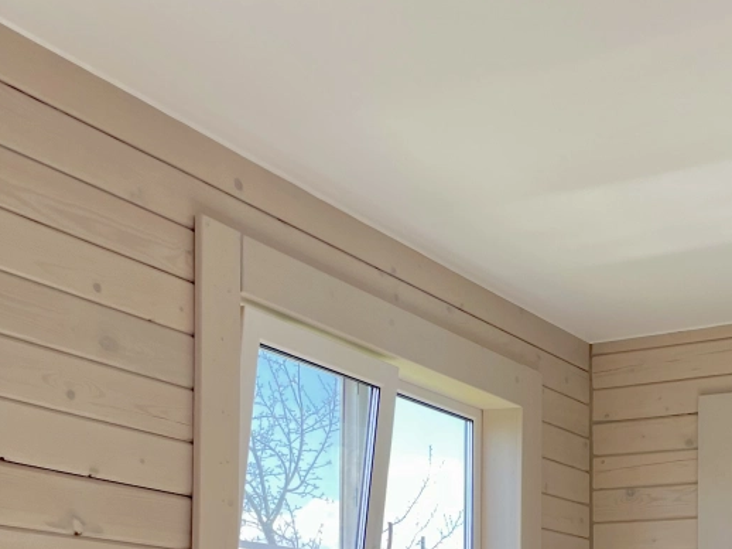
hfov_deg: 30.3
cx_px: 543
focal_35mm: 63
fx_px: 1332
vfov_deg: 21.6
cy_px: 657
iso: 32
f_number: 1.6
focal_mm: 4.2
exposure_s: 1/198
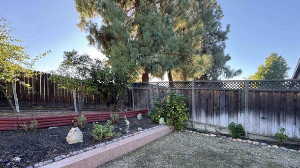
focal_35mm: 16
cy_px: 106
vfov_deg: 66.0
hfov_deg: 99.3
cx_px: 155
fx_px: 127
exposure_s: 1/99
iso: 50
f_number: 2.2
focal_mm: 2.22
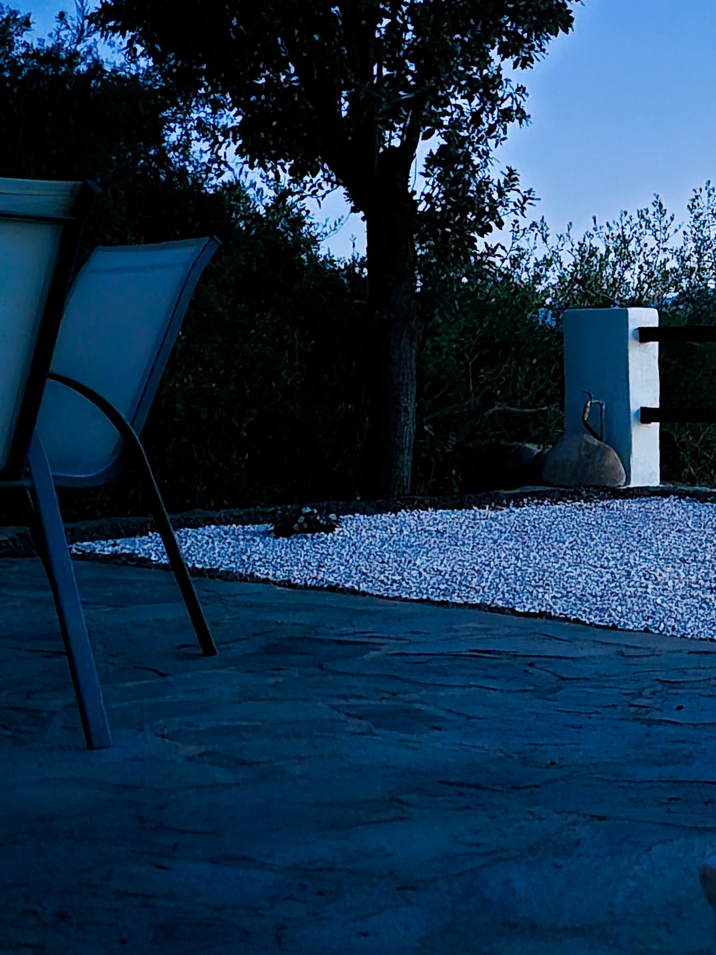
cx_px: 813
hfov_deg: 23.1
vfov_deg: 32.7
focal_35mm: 59
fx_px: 1627
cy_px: 430
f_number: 1.7
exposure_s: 1/13
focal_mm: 6.3
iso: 3200
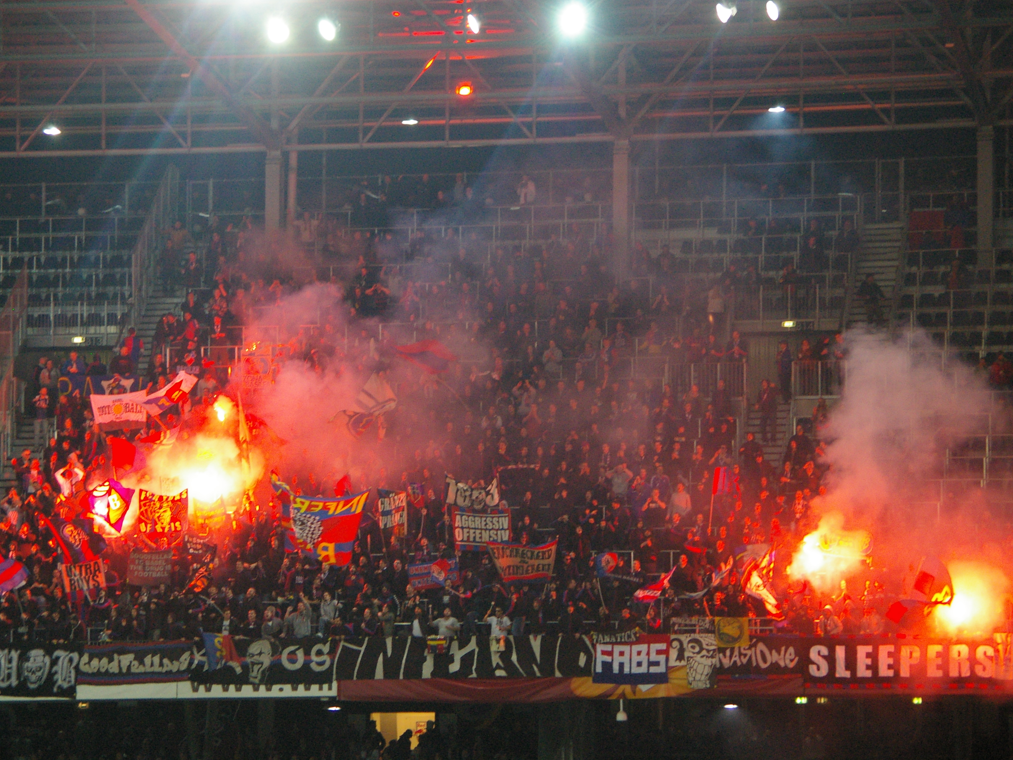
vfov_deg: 9.5
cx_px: 465
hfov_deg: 12.7
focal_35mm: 156
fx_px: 4552
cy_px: 382
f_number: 4.5
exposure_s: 1/250
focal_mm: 95
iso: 1600
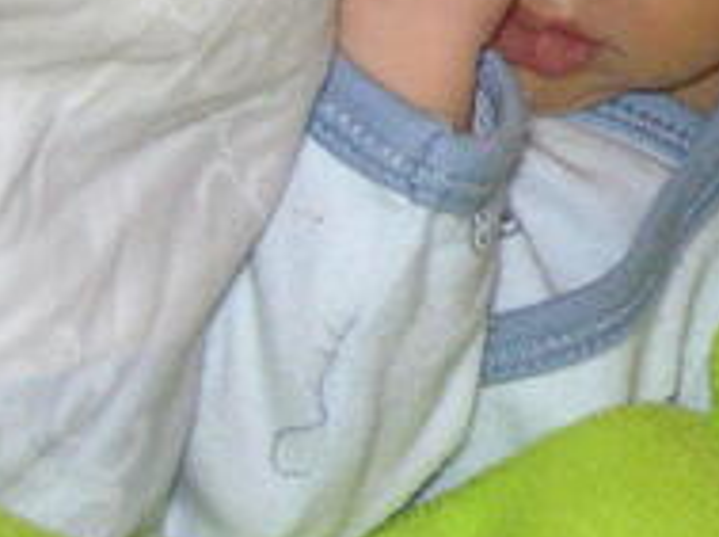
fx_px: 3255
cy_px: -15
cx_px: 1297
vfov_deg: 9.4
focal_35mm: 157
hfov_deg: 11.7
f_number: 2.8
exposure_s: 1/45
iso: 160
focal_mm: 6.1
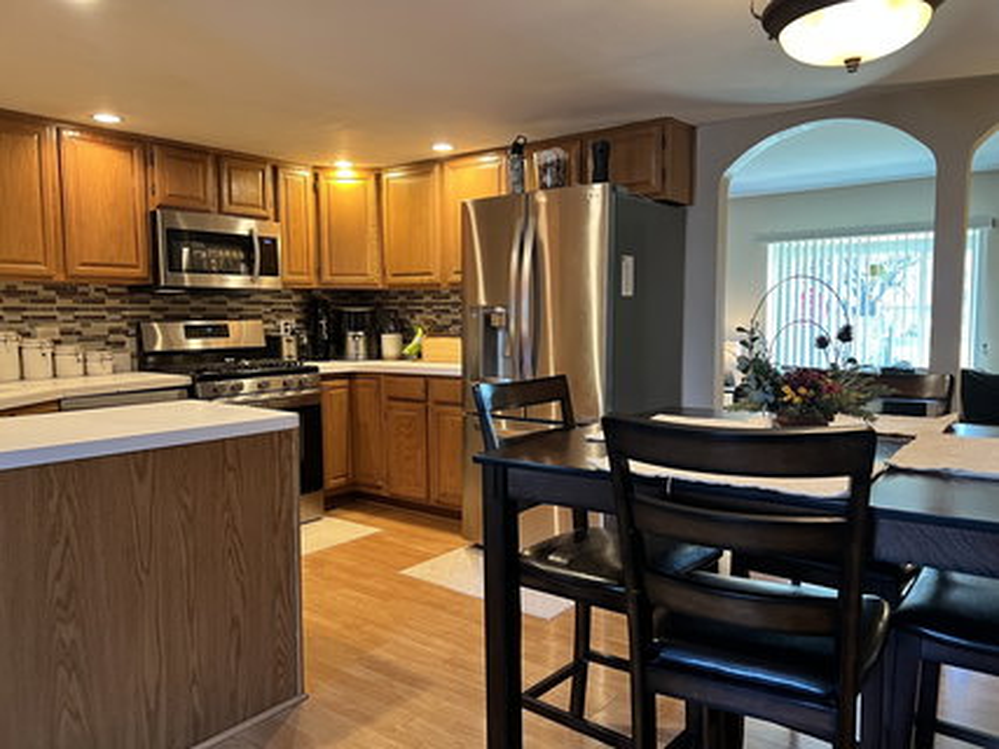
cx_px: 500
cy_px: 374
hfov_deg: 67.3
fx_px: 750
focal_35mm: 26
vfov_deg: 53.0
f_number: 1.5
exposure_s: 1/60
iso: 250
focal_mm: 5.7
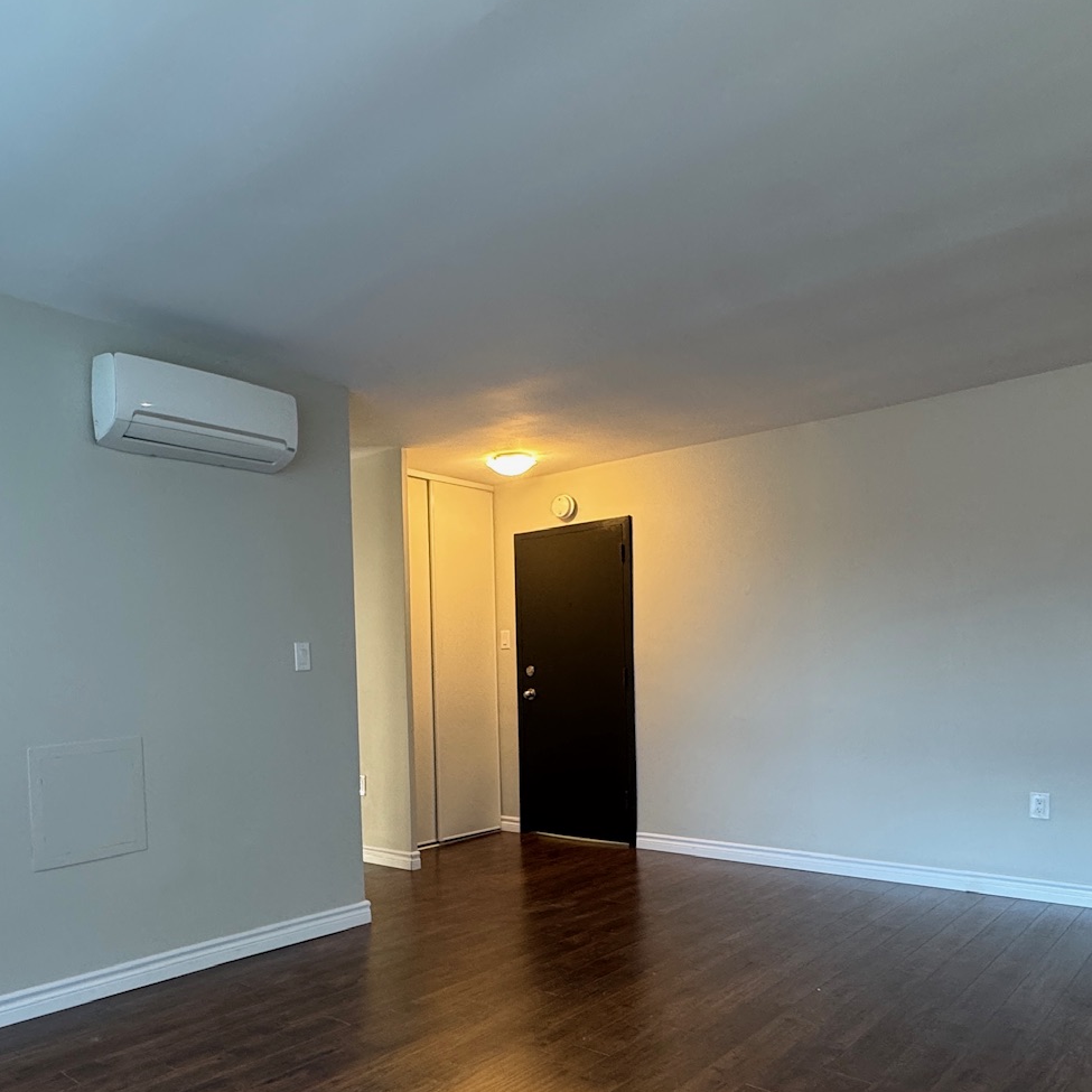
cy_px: 701
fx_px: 928
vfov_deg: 59.9
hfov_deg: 60.3
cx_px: 421
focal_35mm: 26
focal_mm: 2.22
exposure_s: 1/60
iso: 250
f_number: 2.2
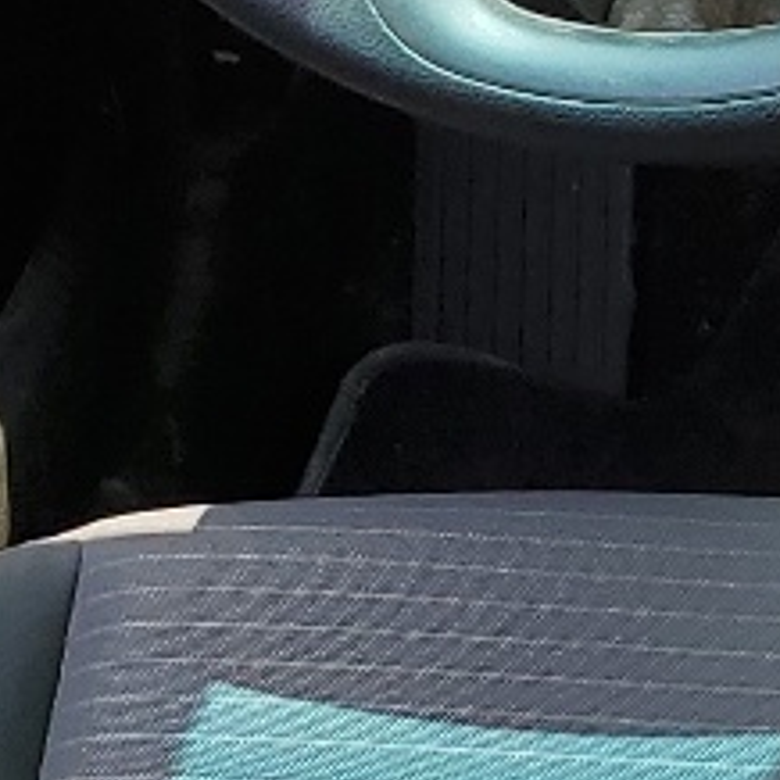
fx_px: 4308
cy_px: 676
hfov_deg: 9.5
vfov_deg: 10.3
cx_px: 1649
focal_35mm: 169
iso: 50
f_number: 1.5
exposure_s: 1/357
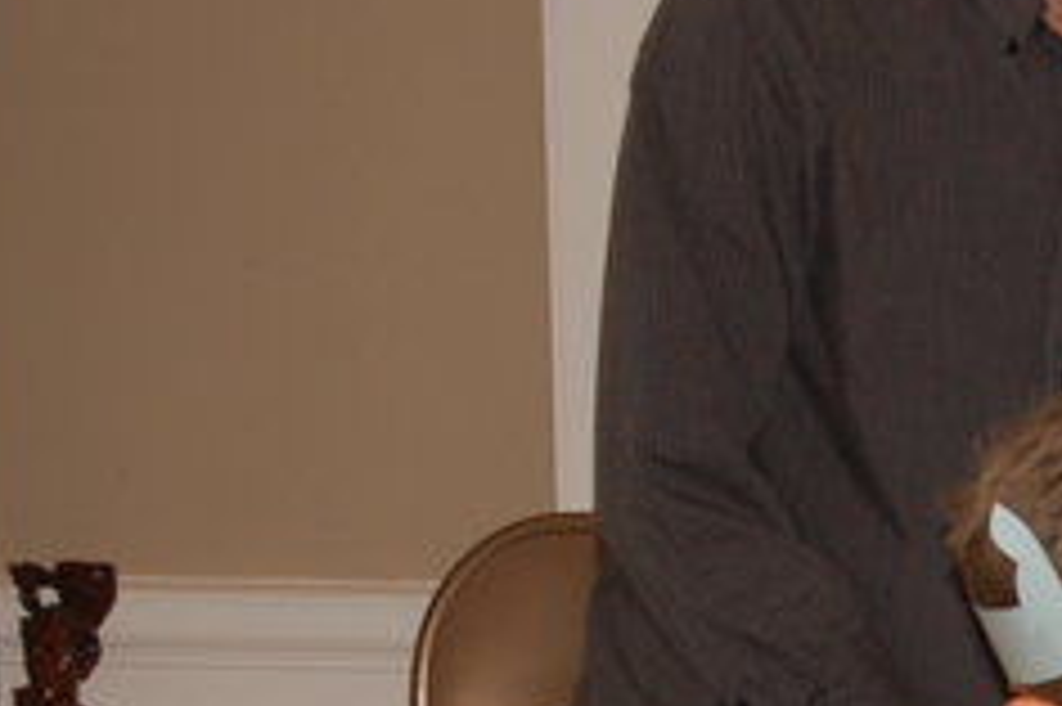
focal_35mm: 280
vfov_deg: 4.9
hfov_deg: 7.2
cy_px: 1016
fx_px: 8245
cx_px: 1611
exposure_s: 1/60
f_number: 5.6
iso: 400
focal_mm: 55
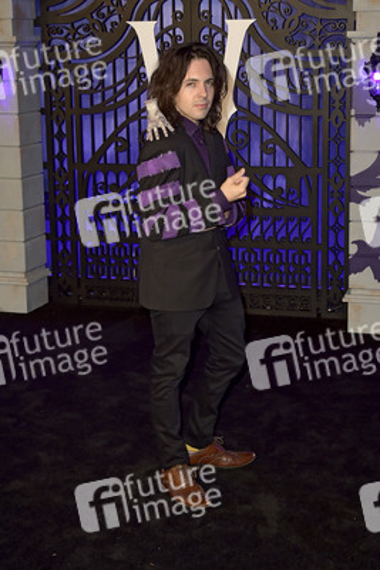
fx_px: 759
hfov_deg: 28.1
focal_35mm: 48
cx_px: 190
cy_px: 285
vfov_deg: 41.1
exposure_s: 1/250
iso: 640
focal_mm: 48
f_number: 6.3
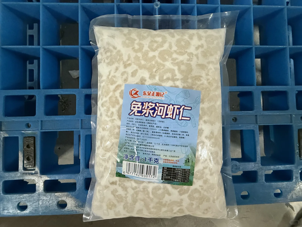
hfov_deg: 102.1
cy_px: 114
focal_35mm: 14
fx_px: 122
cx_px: 151
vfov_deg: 85.7
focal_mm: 2.22
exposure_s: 1/50
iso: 640
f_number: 2.2
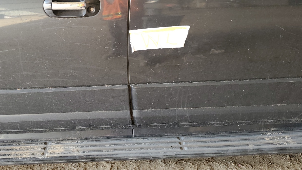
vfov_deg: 31.0
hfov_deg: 52.5
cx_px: 125
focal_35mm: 38
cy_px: 59
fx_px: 304
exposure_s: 1/60.2
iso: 51
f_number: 1.5
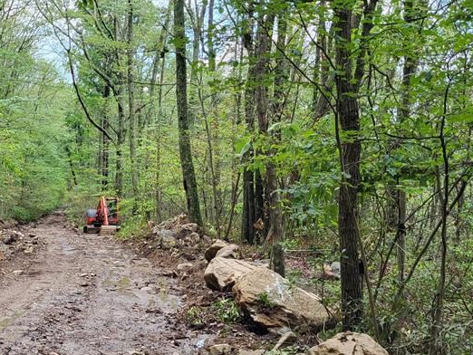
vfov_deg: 28.2
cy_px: 259
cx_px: 74
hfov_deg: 35.8
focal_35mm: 51
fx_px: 697
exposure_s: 1/205
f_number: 1.8
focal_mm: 5.4
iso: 40
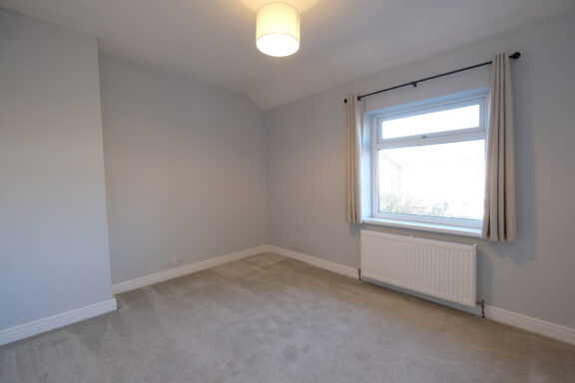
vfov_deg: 77.3
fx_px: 240
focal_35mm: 15
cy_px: 192
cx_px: 288
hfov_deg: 100.4
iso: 500
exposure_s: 1/60
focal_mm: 10
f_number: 4
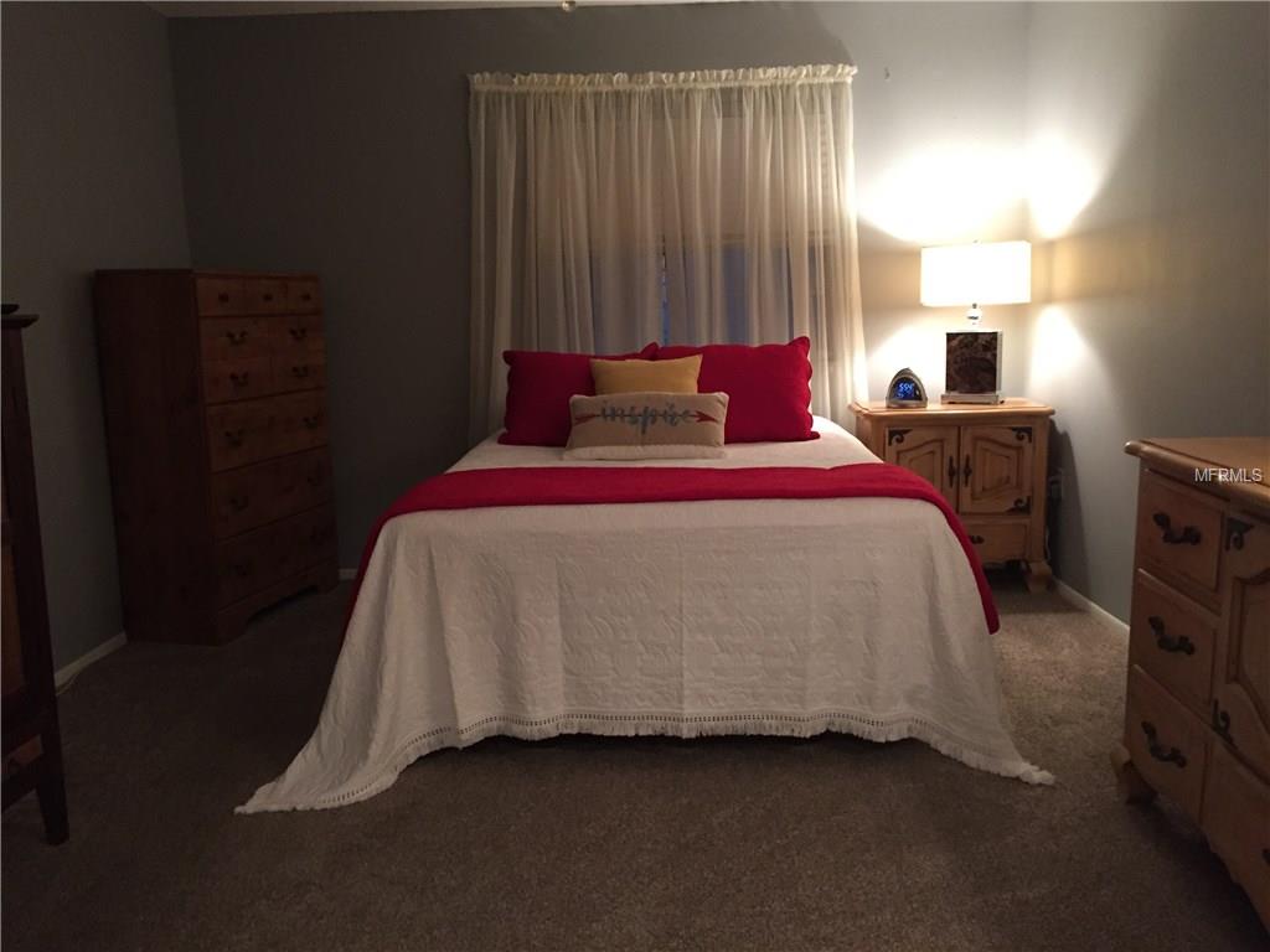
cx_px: 635
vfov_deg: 48.2
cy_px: 476
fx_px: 1064
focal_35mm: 29
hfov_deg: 61.7
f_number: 2.2
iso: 250
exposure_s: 1/17
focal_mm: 4.15
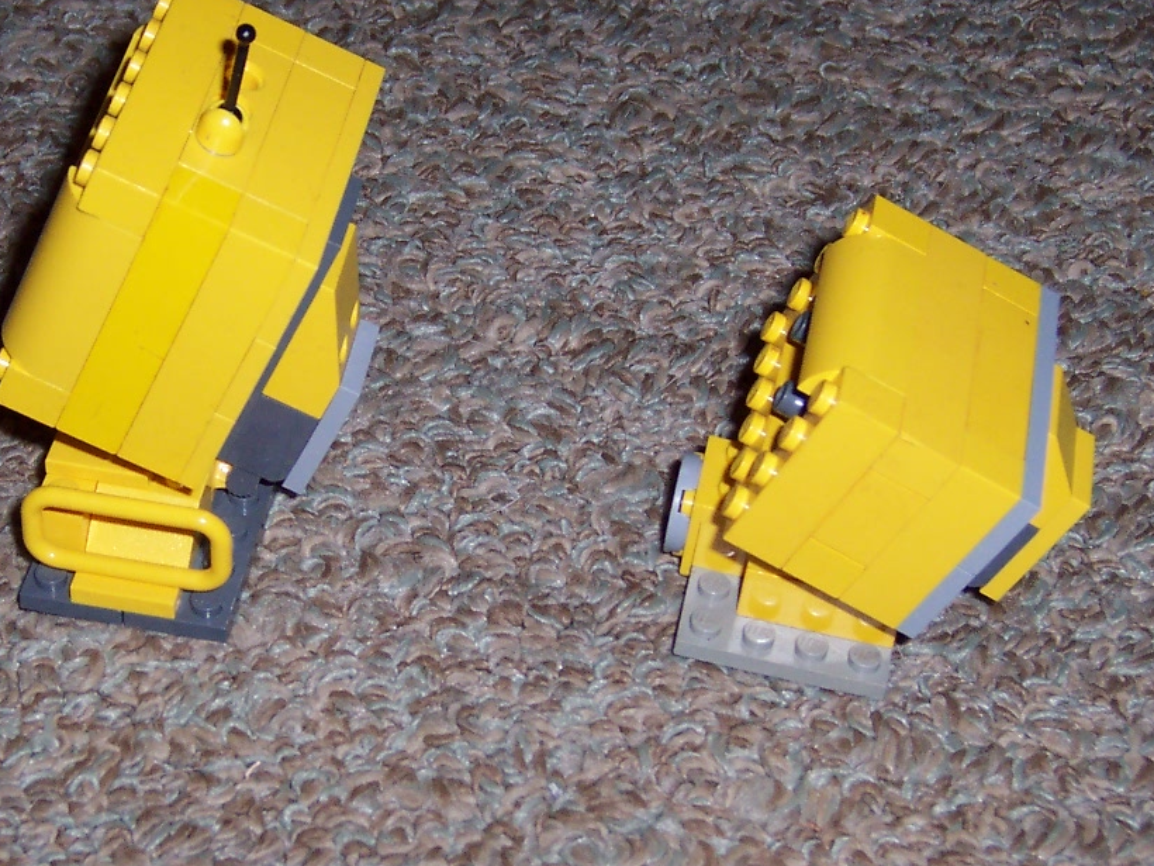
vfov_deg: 15.1
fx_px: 3267
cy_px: 441
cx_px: 471
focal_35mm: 98
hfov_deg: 20.0
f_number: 3.4
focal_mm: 10.4
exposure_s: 1/60
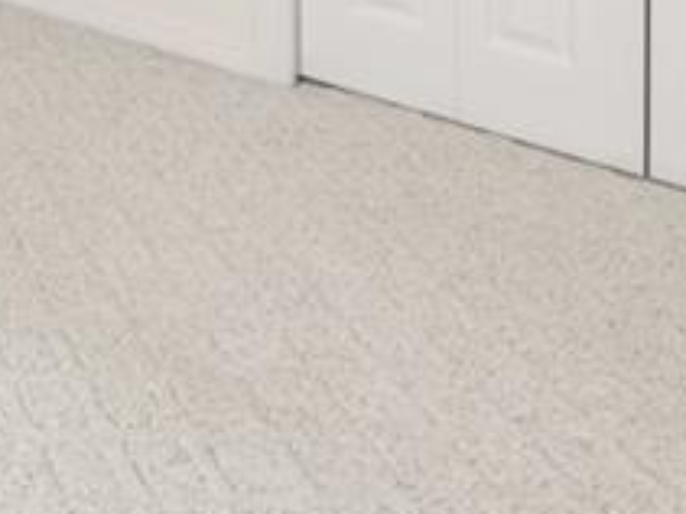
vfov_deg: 18.3
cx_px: -306
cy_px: -488
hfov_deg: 26.4
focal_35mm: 56
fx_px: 1109
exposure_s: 1/15
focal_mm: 12
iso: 400
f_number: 11
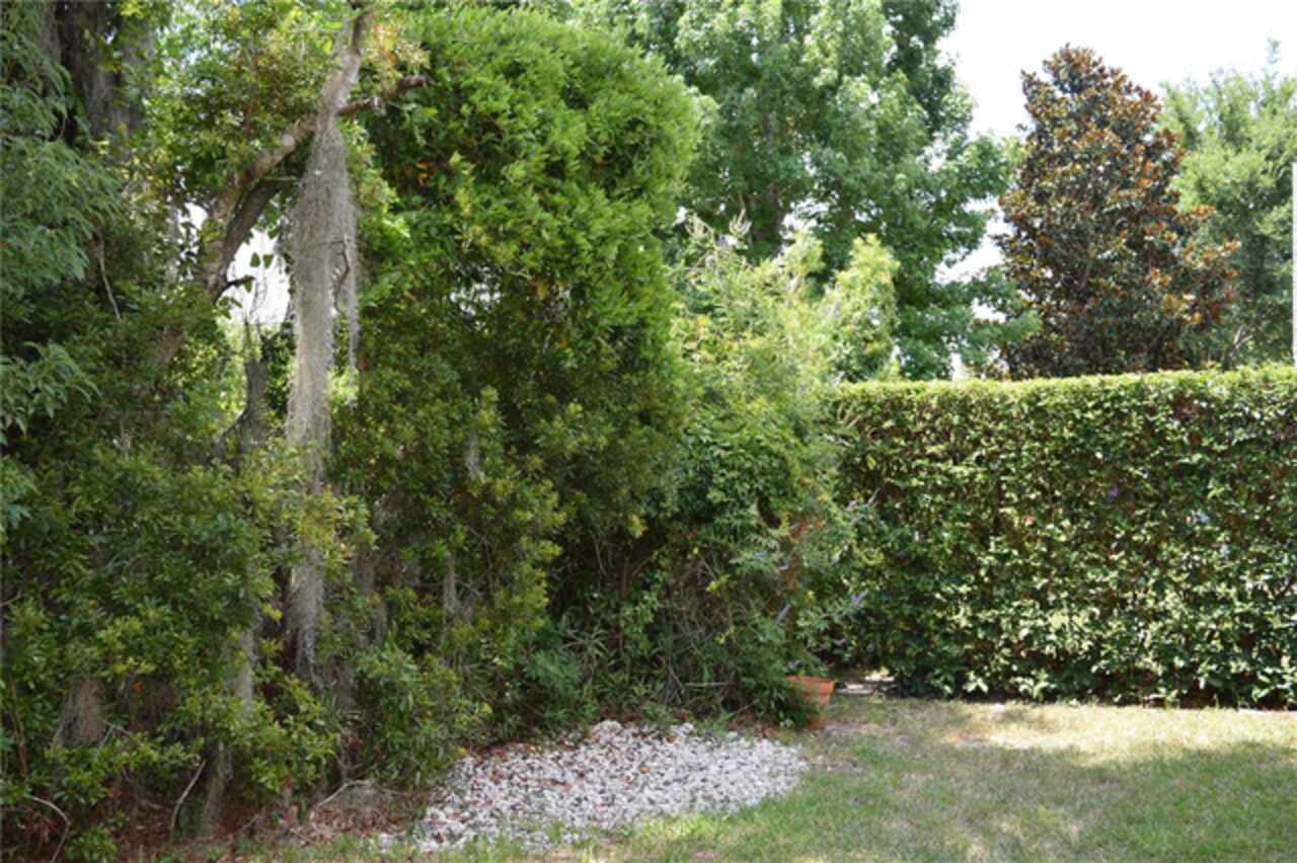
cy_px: 432
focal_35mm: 38
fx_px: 1350
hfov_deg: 51.3
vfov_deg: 35.5
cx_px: 648
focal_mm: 25
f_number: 5.6
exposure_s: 1/125
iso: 100
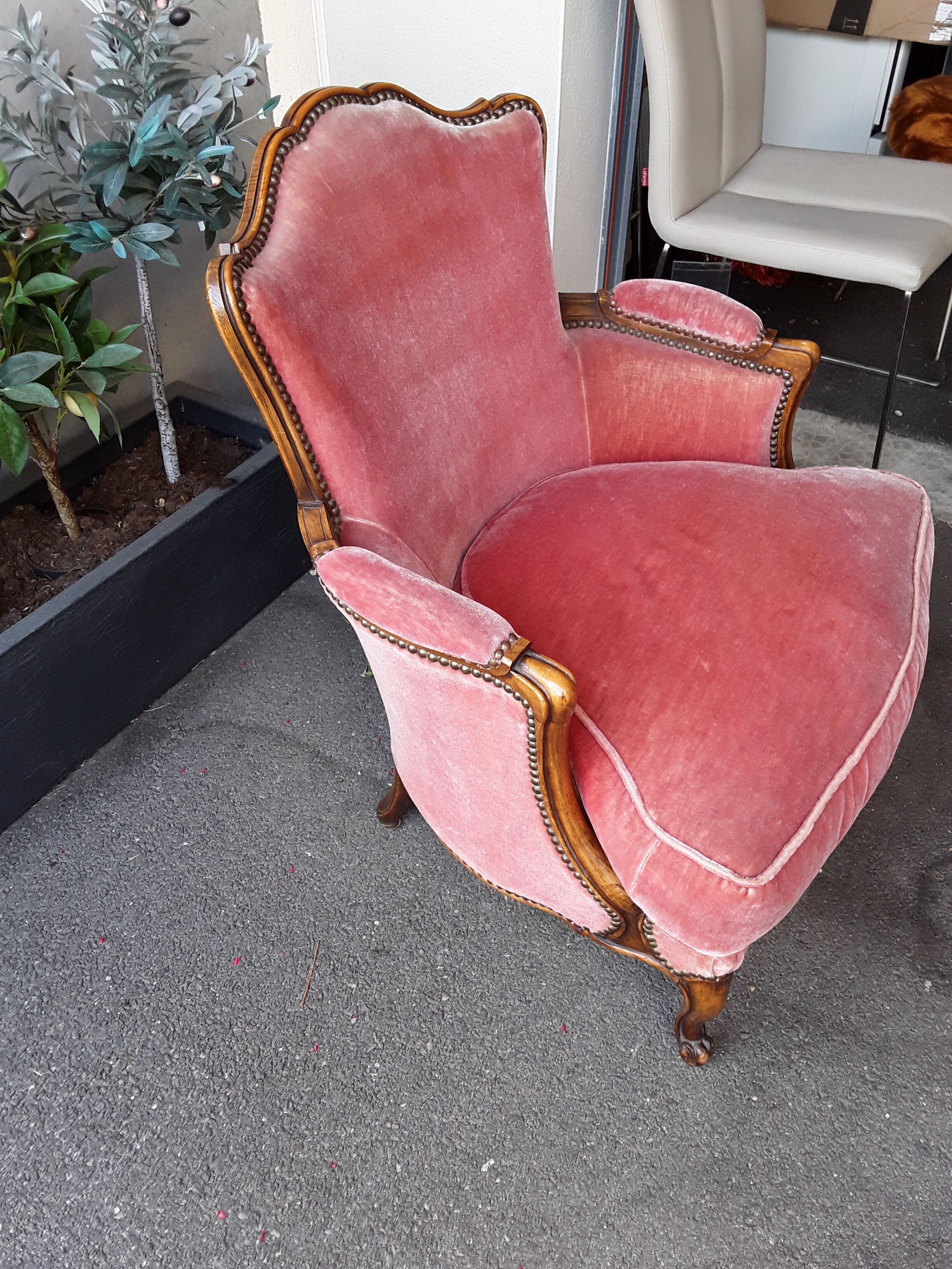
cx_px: 476
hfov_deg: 51.4
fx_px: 990
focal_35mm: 27
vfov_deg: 65.3
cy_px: 634
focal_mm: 2.91
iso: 50
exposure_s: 1/33
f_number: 1.9
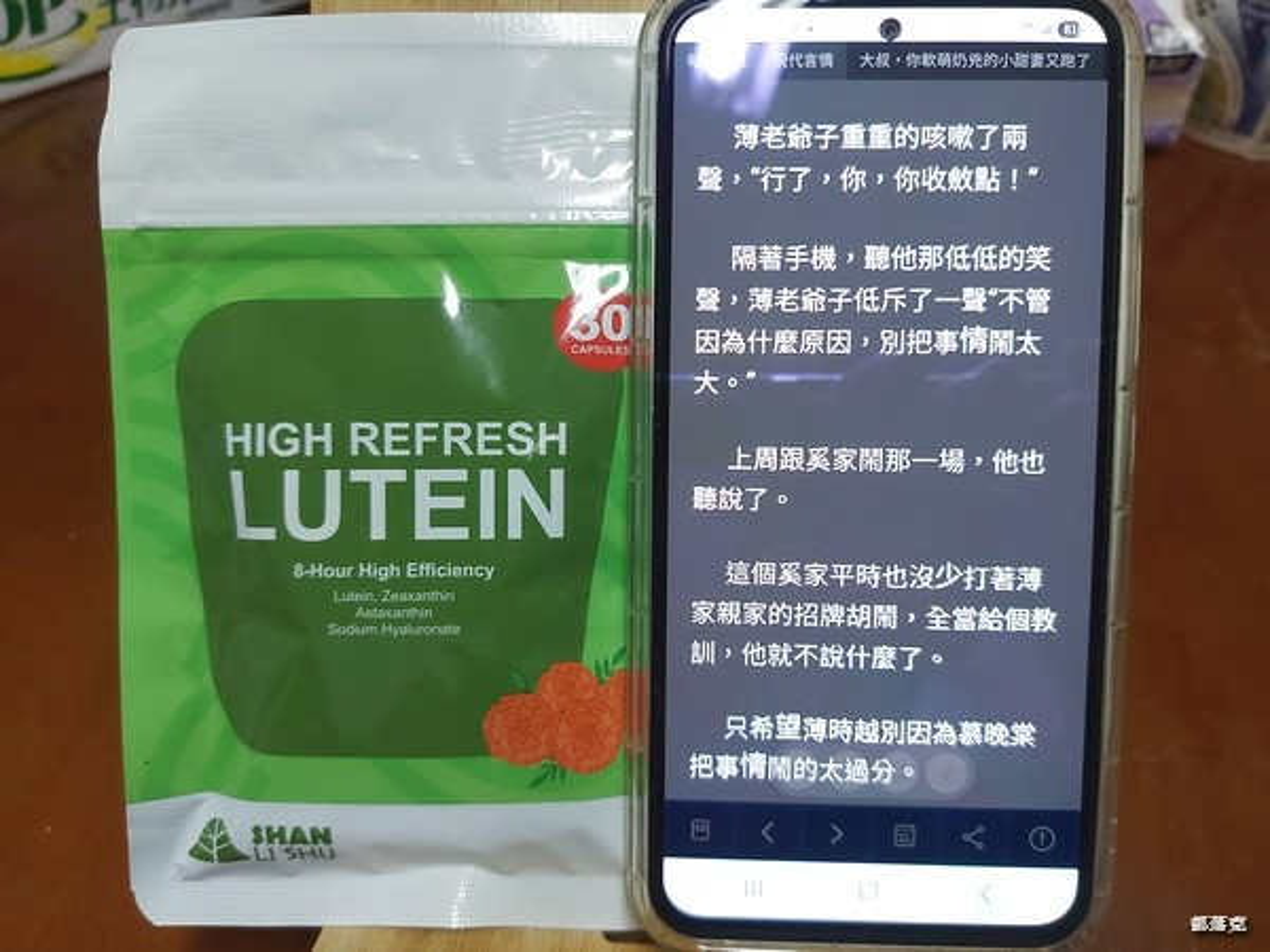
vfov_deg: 56.8
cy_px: 476
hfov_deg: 71.6
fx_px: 881
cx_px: 635
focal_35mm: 24
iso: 200
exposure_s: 1/30
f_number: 1.8
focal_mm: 5.23
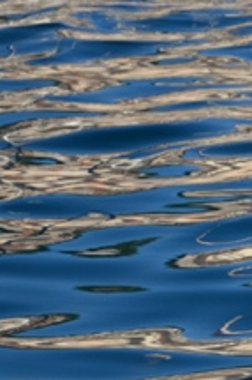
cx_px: 485
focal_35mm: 585
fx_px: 6150
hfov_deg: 2.3
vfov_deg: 3.5
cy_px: 391
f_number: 6.3
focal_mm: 105
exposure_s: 1/160
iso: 200
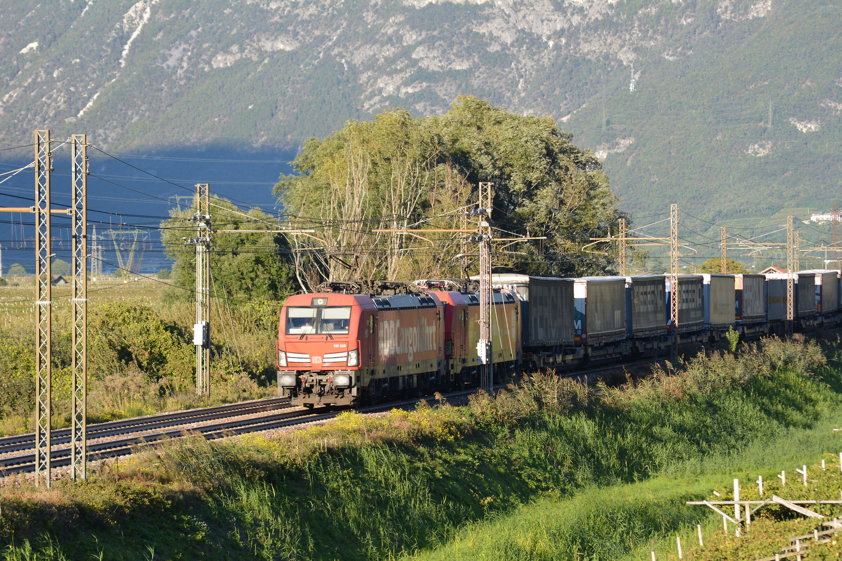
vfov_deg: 6.8
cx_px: 421
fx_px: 4736
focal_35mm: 202
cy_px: 280
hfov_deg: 10.2
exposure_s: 1/500
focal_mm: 135
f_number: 5.6
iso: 250
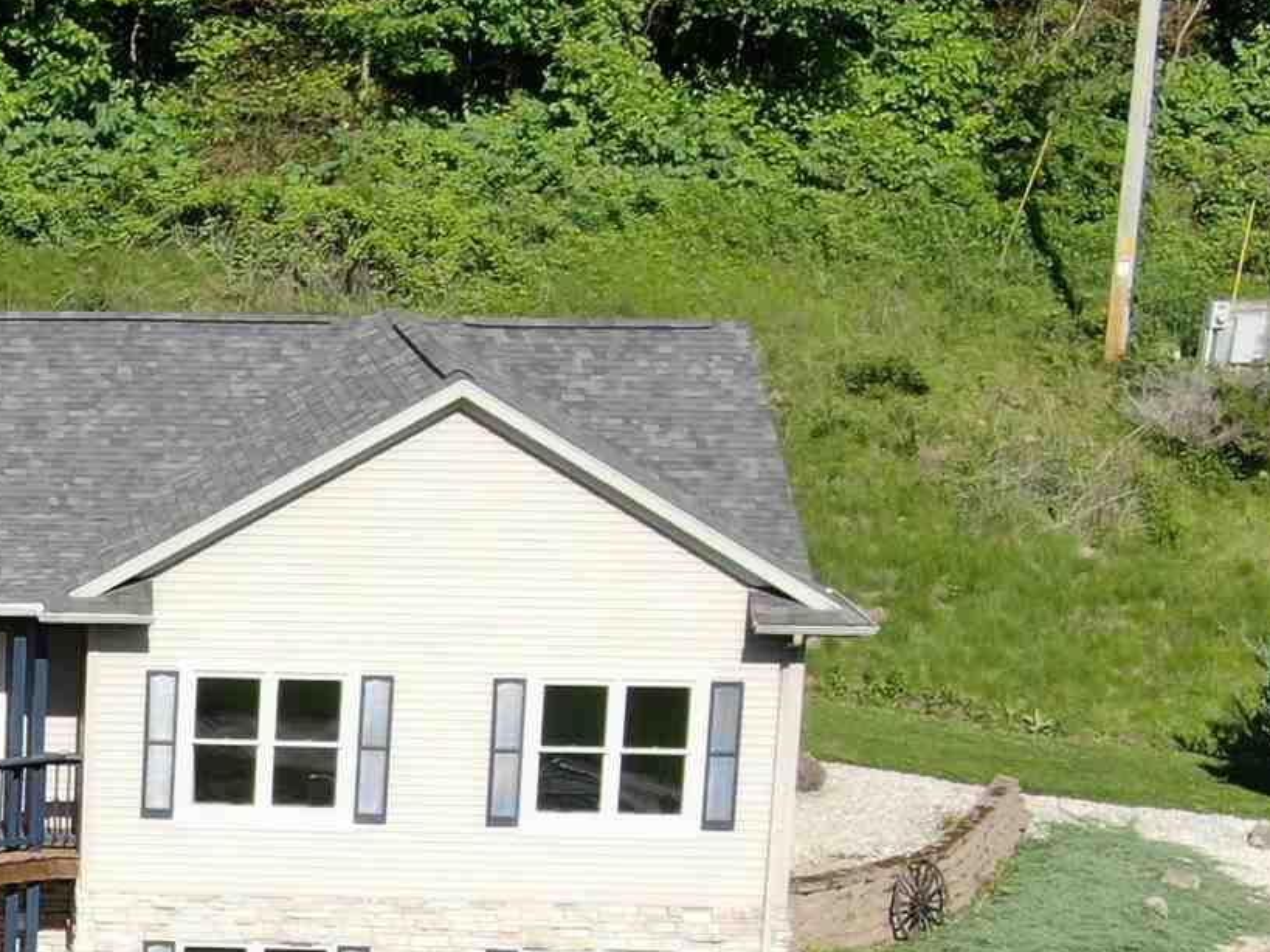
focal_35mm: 120
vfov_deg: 12.3
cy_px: 833
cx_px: -470
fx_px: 4402
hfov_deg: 15.5
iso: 100
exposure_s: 1/160
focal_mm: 5.45
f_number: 3.1
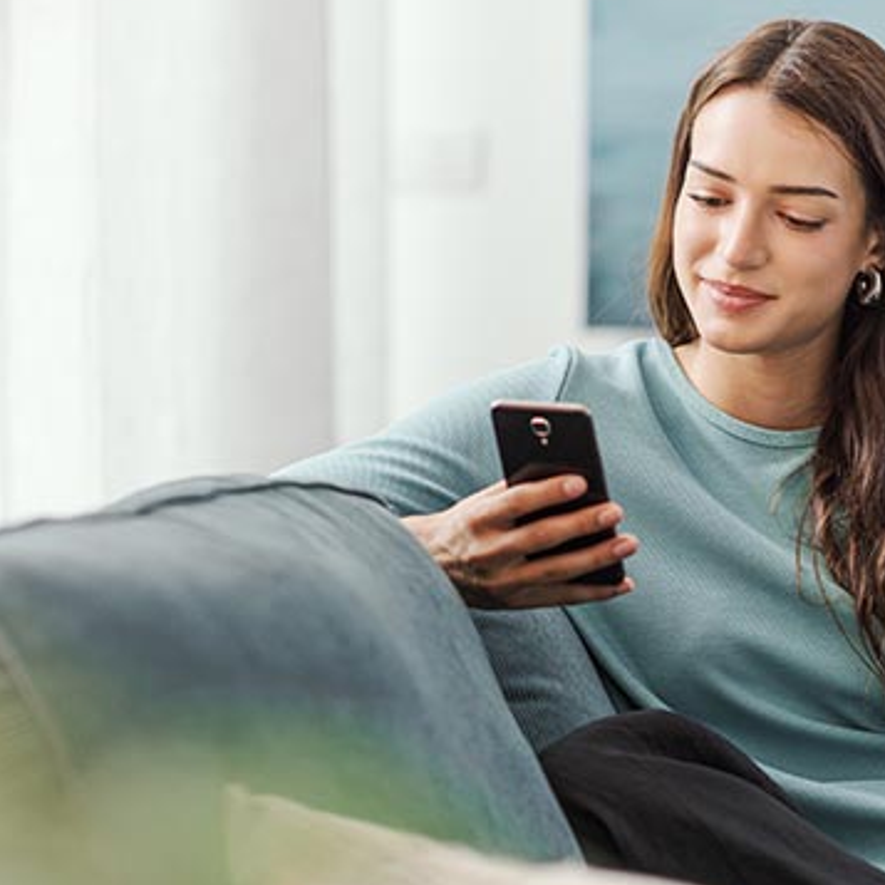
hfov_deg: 10.8
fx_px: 4686
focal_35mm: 162
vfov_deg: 10.8
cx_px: 667
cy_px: 543
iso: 160
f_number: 2.5
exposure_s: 1/125
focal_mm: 85
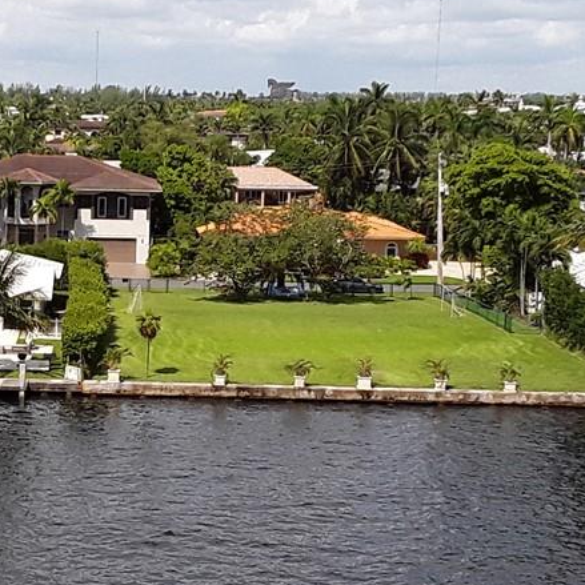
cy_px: 380
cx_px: 13
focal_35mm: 87
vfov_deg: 19.9
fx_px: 1663
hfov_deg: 19.4
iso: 40
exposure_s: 1/1927
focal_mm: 2.91
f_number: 1.9
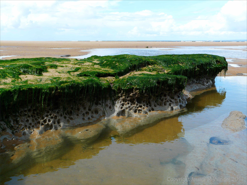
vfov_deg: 35.1
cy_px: 92
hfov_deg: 45.8
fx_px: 293
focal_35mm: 41
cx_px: 124
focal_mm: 6.7
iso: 100
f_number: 5
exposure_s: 1/320
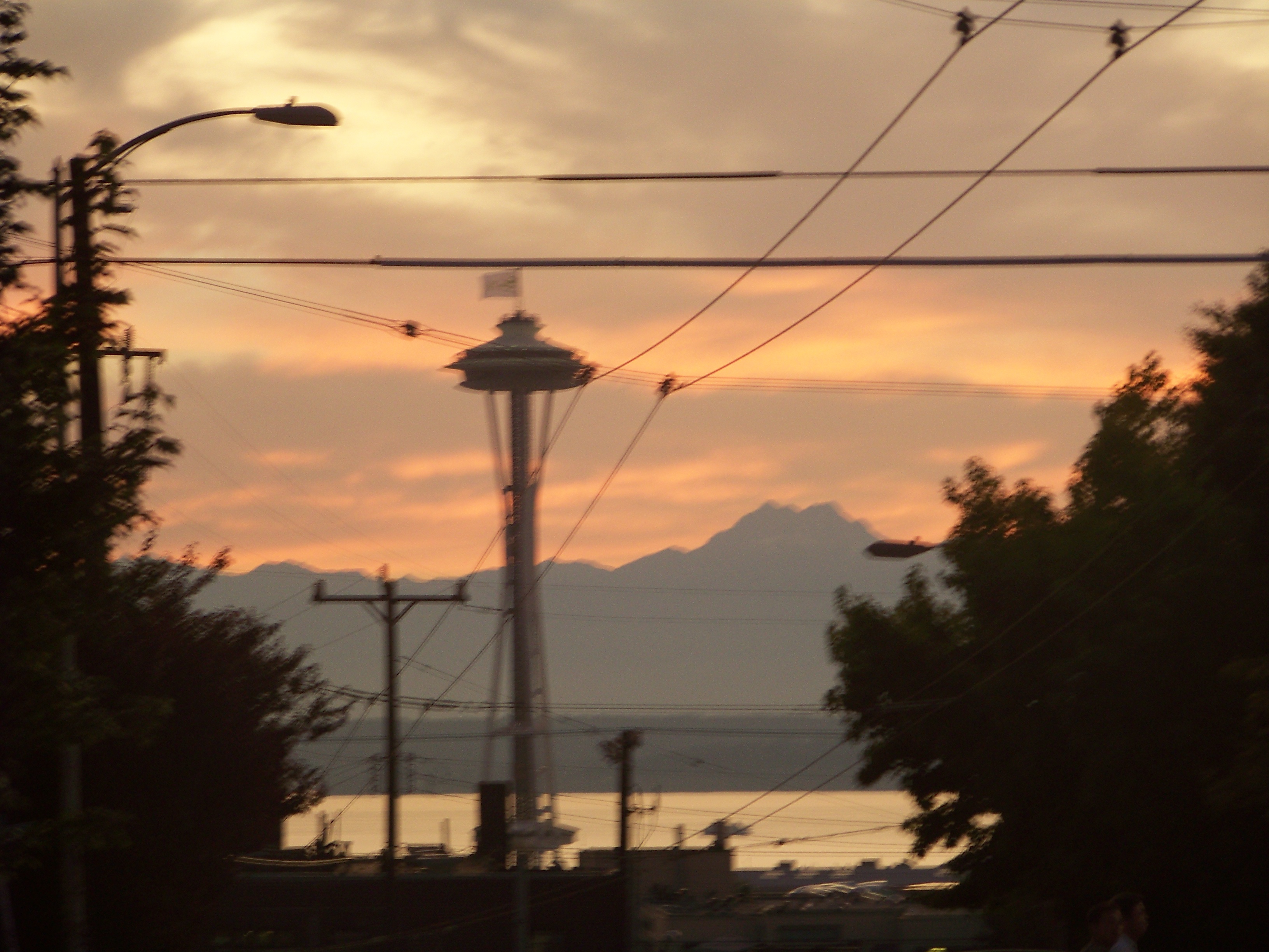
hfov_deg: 8.9
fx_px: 8138
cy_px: 476
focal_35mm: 222
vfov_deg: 6.7
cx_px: 634
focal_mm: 35.7
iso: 70
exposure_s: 1/50
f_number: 3.6
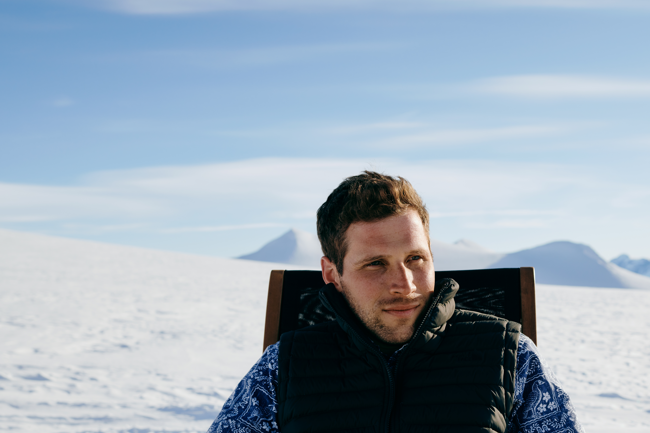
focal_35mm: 46
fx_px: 830
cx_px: 421
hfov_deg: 42.3
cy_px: 271
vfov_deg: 29.1
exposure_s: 1/1600
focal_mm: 35
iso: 100
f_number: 5.6
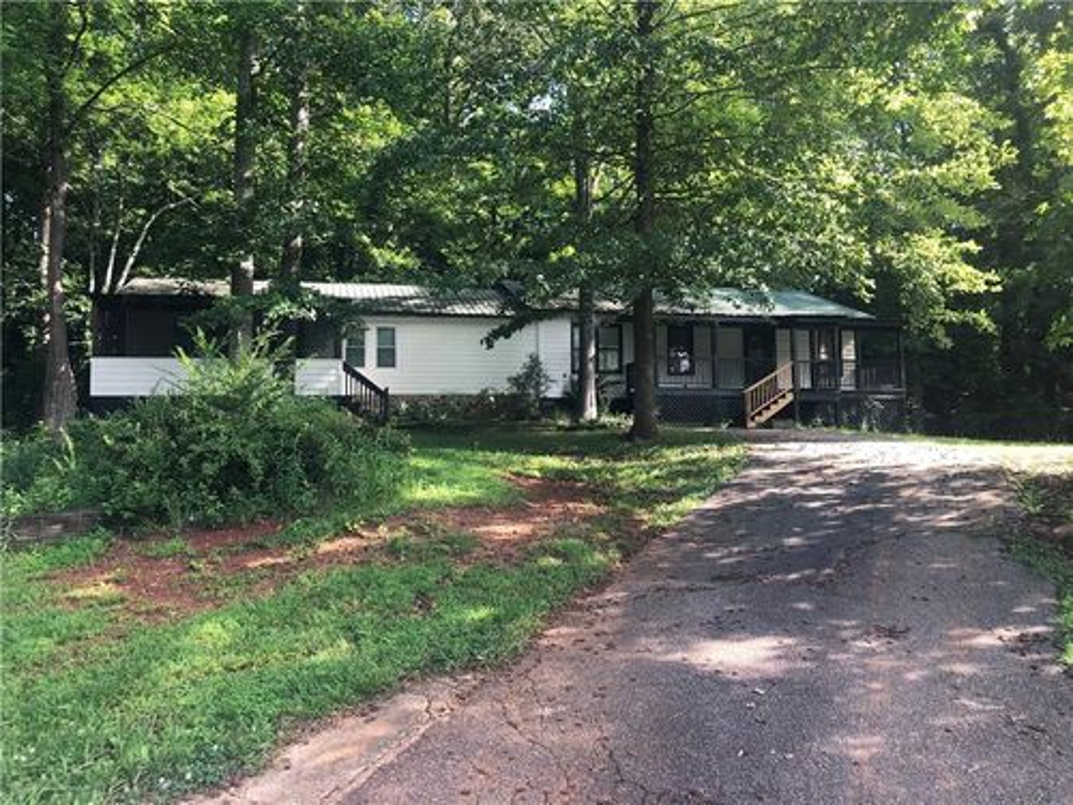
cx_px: 536
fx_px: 868
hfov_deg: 63.4
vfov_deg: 49.7
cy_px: 402
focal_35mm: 28
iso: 25
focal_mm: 3.99
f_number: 1.8
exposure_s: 1/120
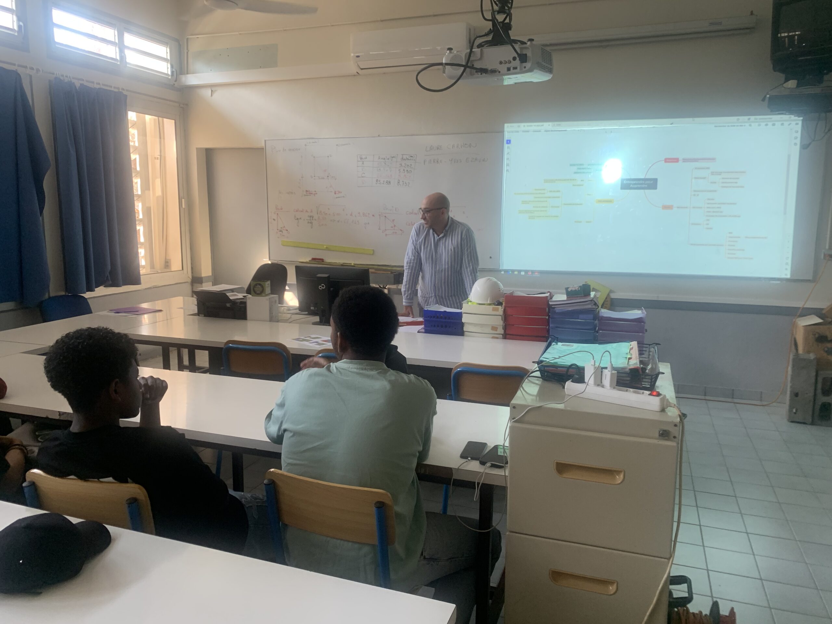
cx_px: 416
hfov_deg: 67.3
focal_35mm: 26
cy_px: 312
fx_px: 625
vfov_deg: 53.1
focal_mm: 4.25
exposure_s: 1/87
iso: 100
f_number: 1.8
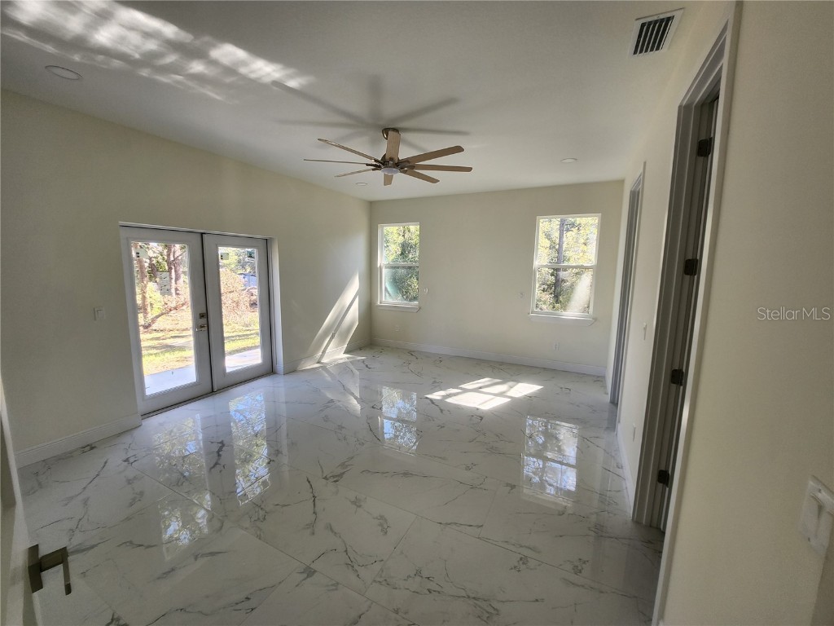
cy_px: 313
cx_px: 417
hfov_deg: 106.2
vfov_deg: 89.9
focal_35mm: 13
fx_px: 313
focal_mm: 1.7
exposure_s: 1/50
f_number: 2.2
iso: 32
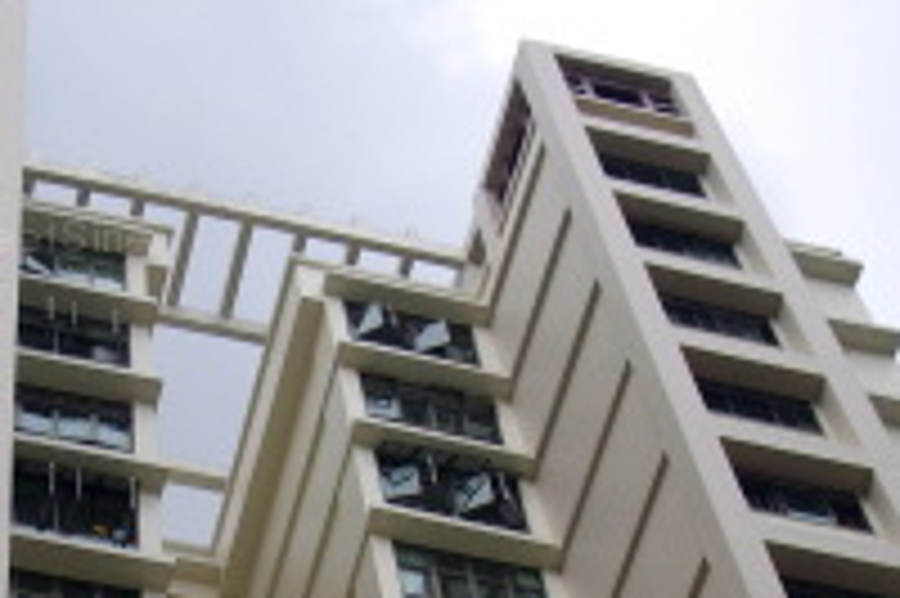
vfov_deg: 12.6
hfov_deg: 19.2
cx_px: 225
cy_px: 692
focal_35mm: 106
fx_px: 2648
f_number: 5.6
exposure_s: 1/250
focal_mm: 6.2
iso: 80
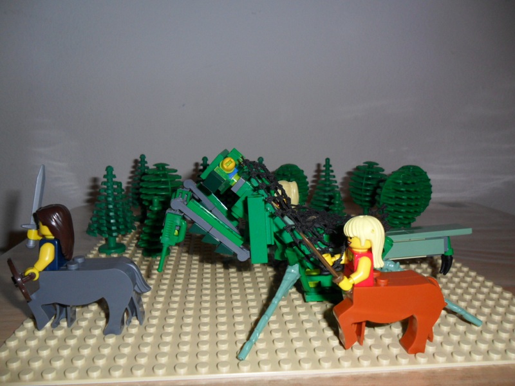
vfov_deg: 51.4
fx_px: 402
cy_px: 193
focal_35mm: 27
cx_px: 258
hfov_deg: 65.3
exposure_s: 1/45
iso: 100
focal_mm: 4.9
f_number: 8.9
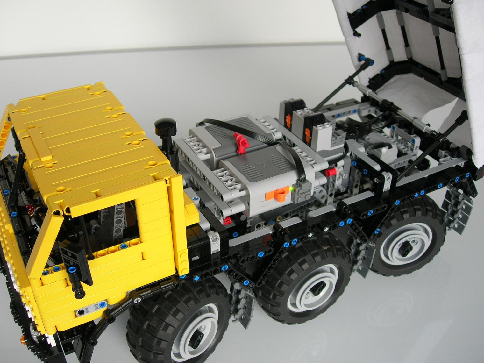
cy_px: 174
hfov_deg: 46.8
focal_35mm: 40
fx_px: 559
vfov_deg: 36.0
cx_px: 239
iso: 64
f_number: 2.8
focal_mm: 7.8
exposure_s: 1/21.7
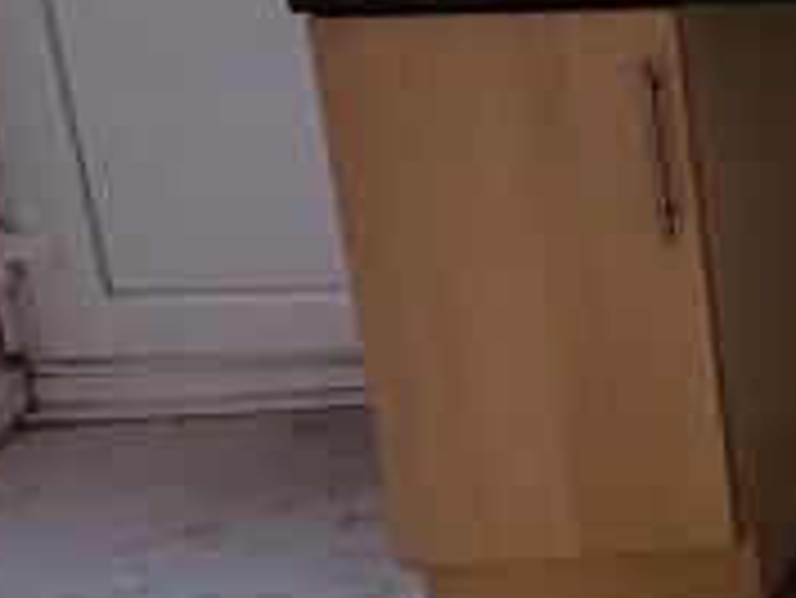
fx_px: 1864
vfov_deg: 17.6
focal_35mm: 81
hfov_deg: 17.4
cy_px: -54
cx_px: 1588
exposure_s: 1/99
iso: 250
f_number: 2.2
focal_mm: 2.22
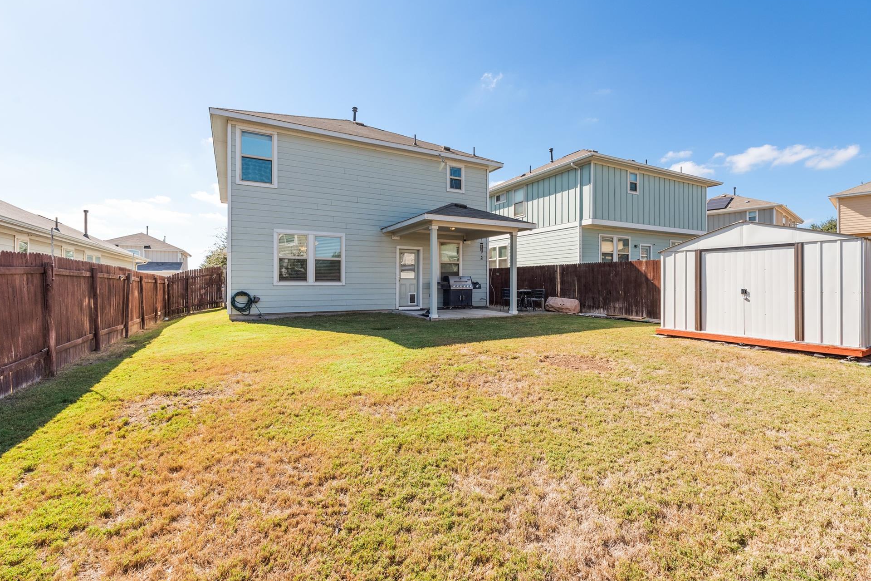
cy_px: 289
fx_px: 387
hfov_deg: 96.7
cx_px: 454
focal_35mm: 16
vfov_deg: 73.7
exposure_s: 1/400
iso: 400
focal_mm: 15
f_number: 8
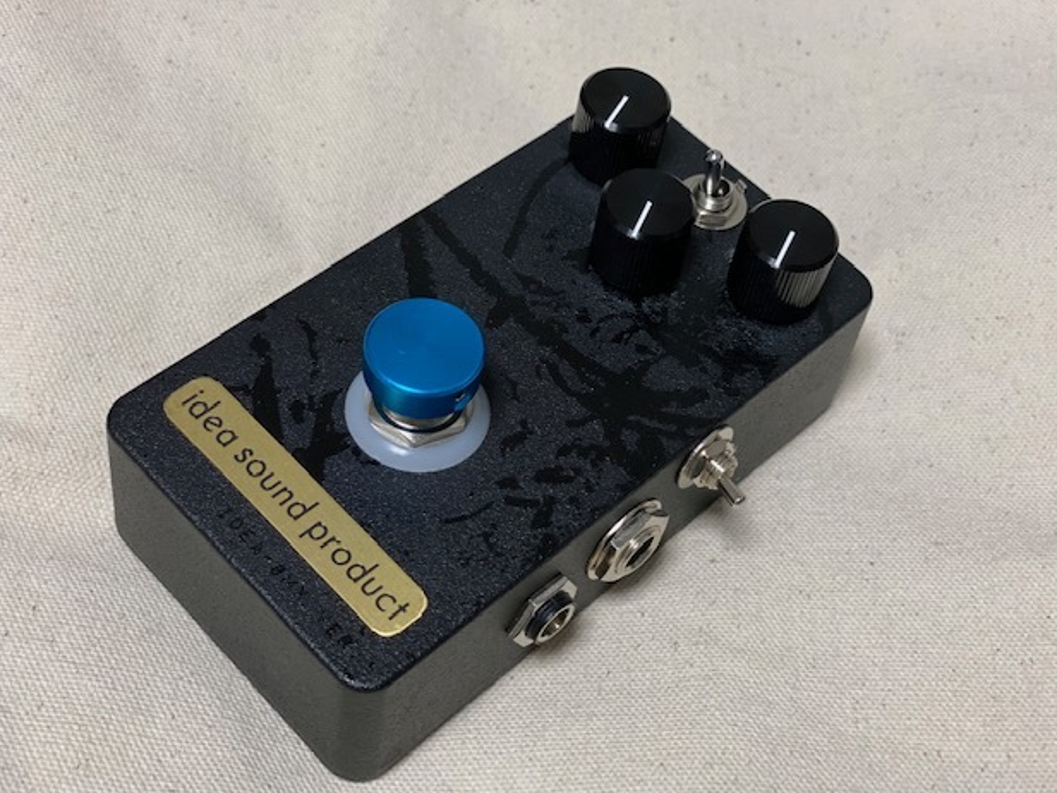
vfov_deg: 27.0
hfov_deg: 35.5
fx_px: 1649
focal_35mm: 54
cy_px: 405
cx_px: 528
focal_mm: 6
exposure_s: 1/100
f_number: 2
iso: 250
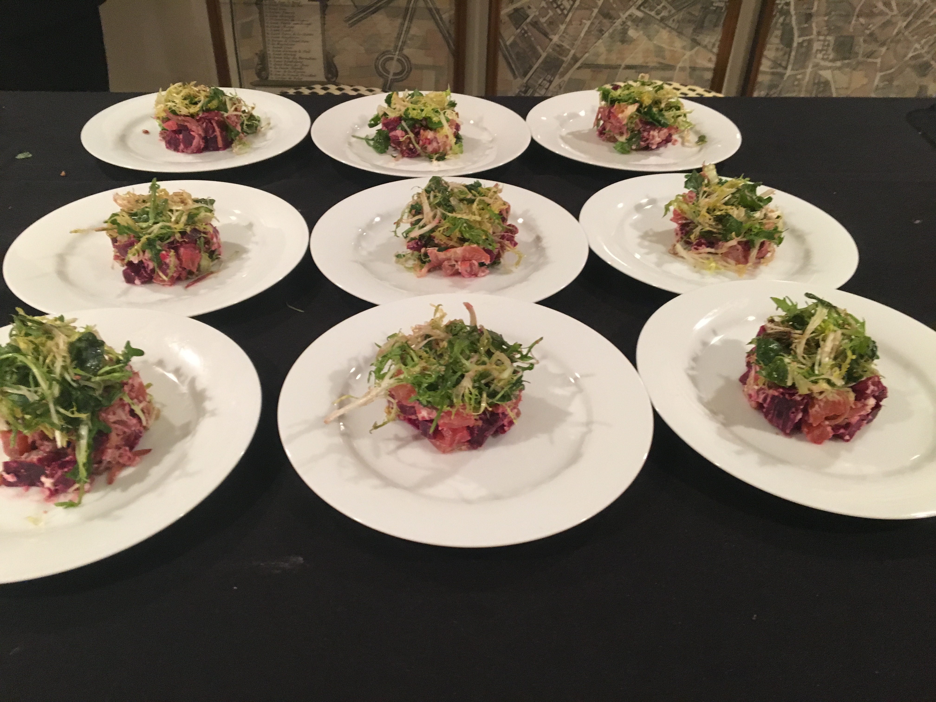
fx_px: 784
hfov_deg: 61.7
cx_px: 468
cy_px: 351
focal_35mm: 29
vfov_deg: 48.2
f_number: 2.2
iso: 200
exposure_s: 1/20
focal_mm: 4.15
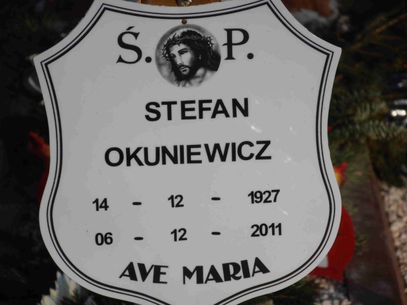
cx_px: 204
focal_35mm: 240
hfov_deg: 8.2
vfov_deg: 6.2
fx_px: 2822
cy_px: 152
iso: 80
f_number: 5.7
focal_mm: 42.54
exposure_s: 1/800
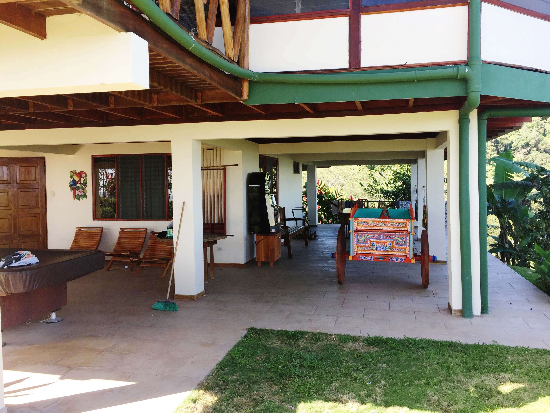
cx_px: 275
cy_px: 206
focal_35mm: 29
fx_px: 461
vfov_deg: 48.2
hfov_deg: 61.7
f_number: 2.2
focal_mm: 4.15
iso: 32
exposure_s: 1/314
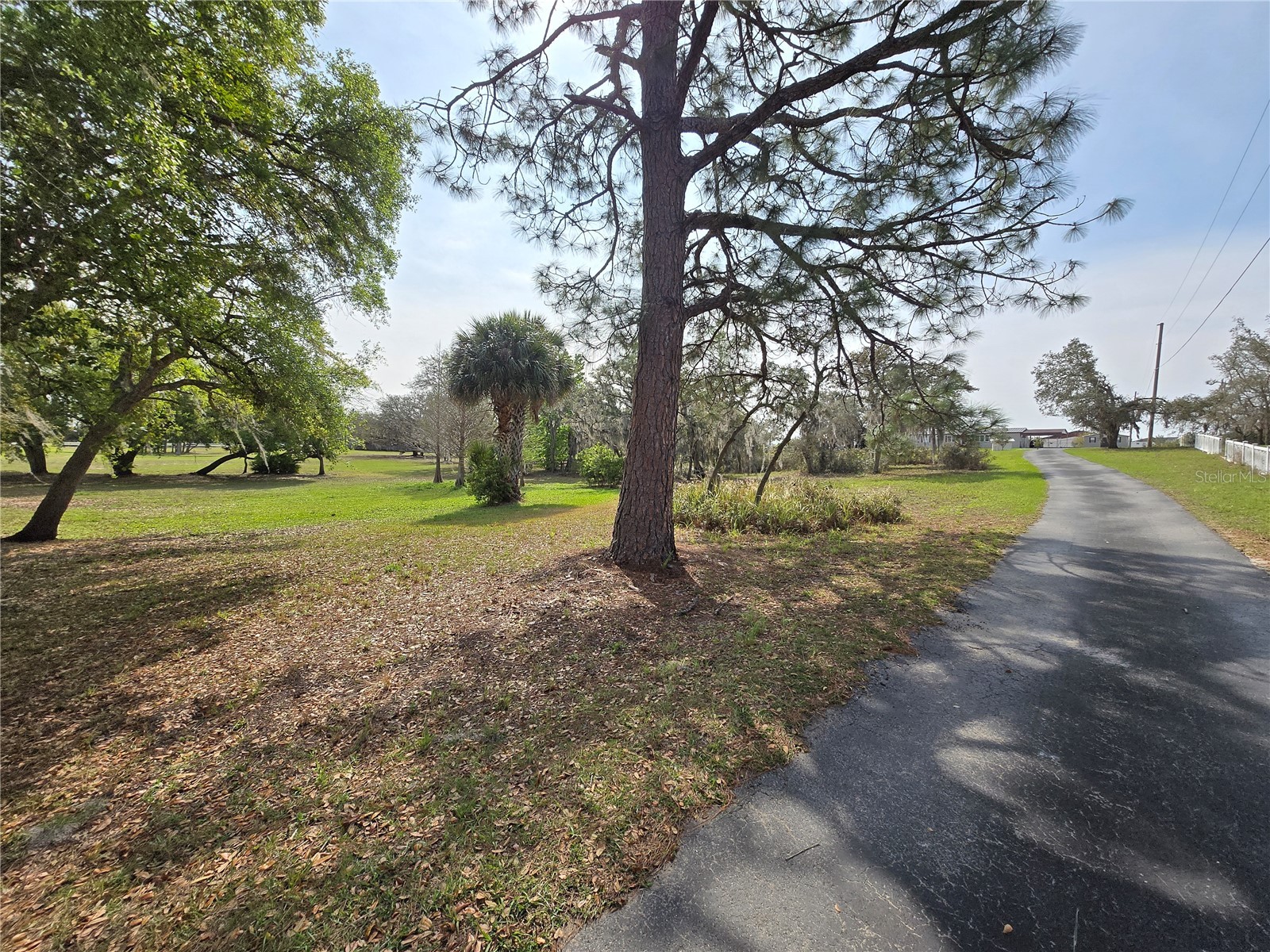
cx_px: 635
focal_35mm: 13
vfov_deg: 89.9
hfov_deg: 106.2
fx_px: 477
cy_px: 476
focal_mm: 1.7
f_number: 2.2
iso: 25
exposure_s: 1/1372
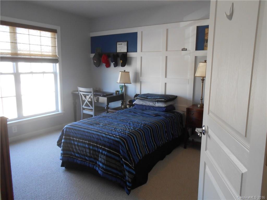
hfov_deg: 67.3
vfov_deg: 53.1
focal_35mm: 26
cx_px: 134
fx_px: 201
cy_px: 100
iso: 200
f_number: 3.5
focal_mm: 4.6
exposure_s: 1/30
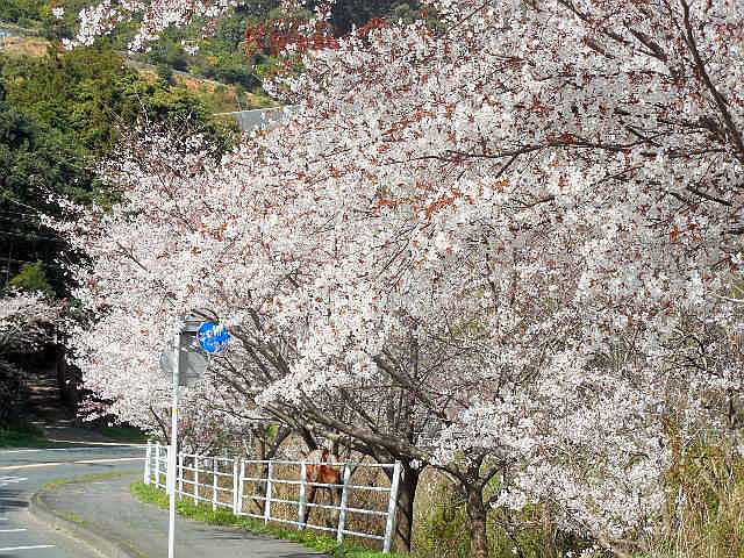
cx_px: 372
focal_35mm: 106
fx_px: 2278
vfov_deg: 14.0
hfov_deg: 18.5
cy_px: 279
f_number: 4.7
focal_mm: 19.1
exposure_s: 1/400
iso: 125
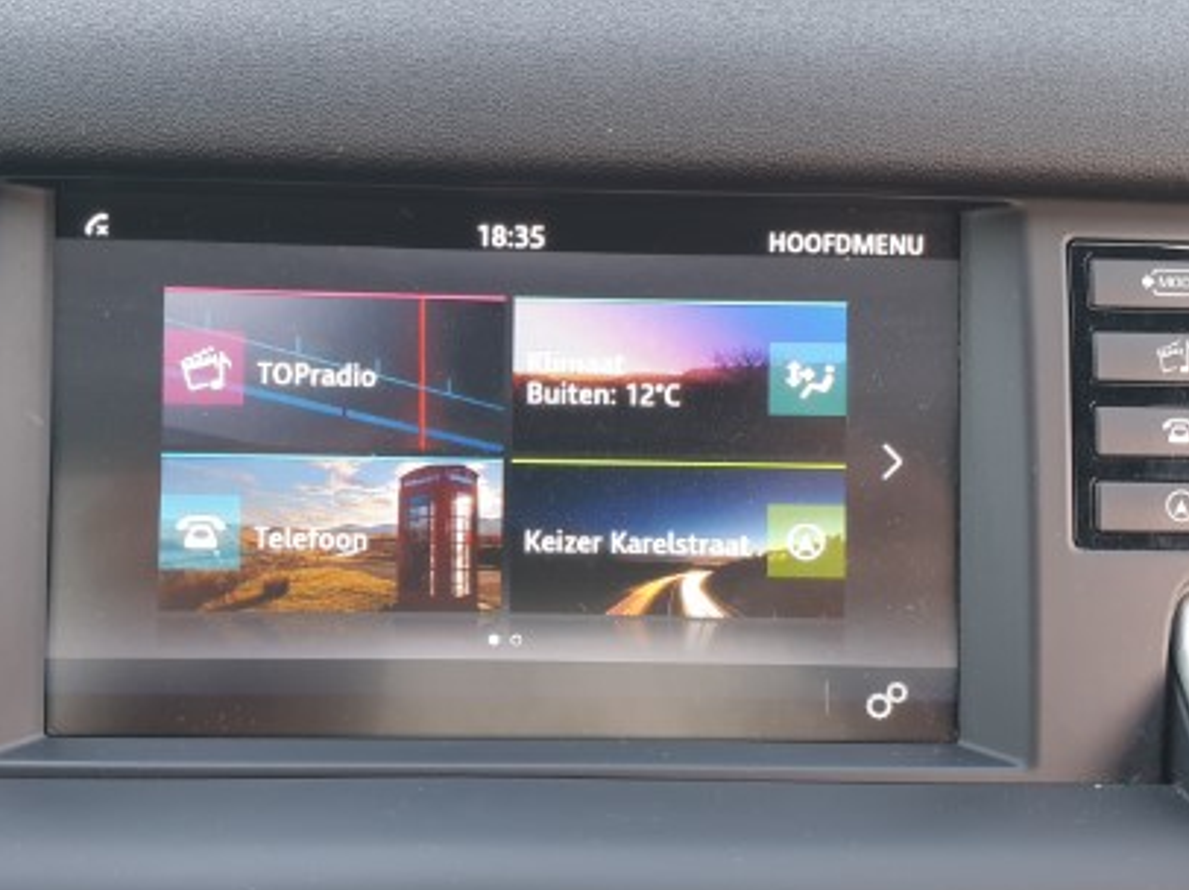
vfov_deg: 35.1
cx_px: 512
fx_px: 1407
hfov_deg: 45.7
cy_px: 463
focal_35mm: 41
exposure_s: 1/50
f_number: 2.4
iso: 200
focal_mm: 4.3
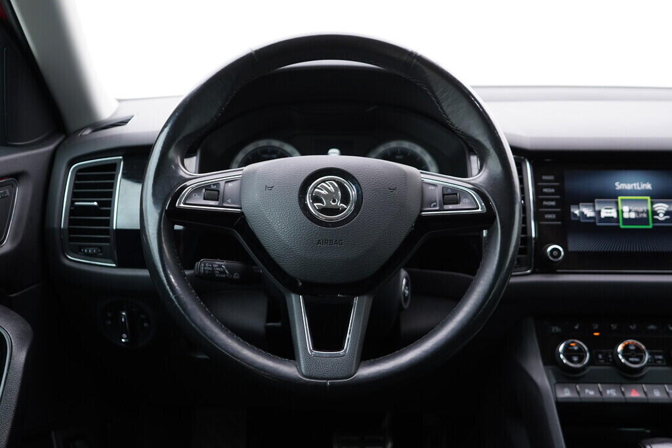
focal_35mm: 36
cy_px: 224
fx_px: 672
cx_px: 336
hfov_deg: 53.1
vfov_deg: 36.9
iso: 320
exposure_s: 1/40
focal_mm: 24
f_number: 2.8
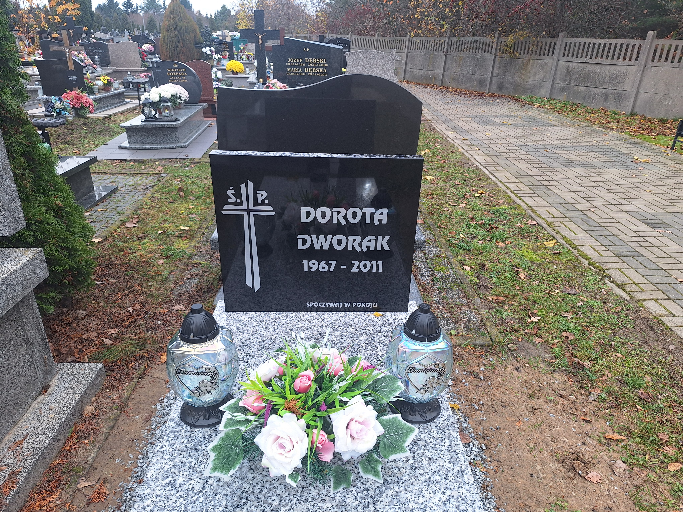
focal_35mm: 23
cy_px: 256
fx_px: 454
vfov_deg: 58.9
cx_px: 342
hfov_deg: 73.9
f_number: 1.8
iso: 40
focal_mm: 5.54
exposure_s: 1/263
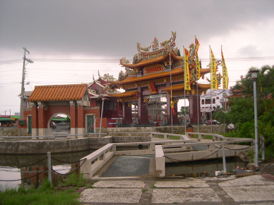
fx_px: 301
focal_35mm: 38
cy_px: 102
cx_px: 137
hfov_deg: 49.0
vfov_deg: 37.7
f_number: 2.8
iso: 100
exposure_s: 1/346
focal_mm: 8
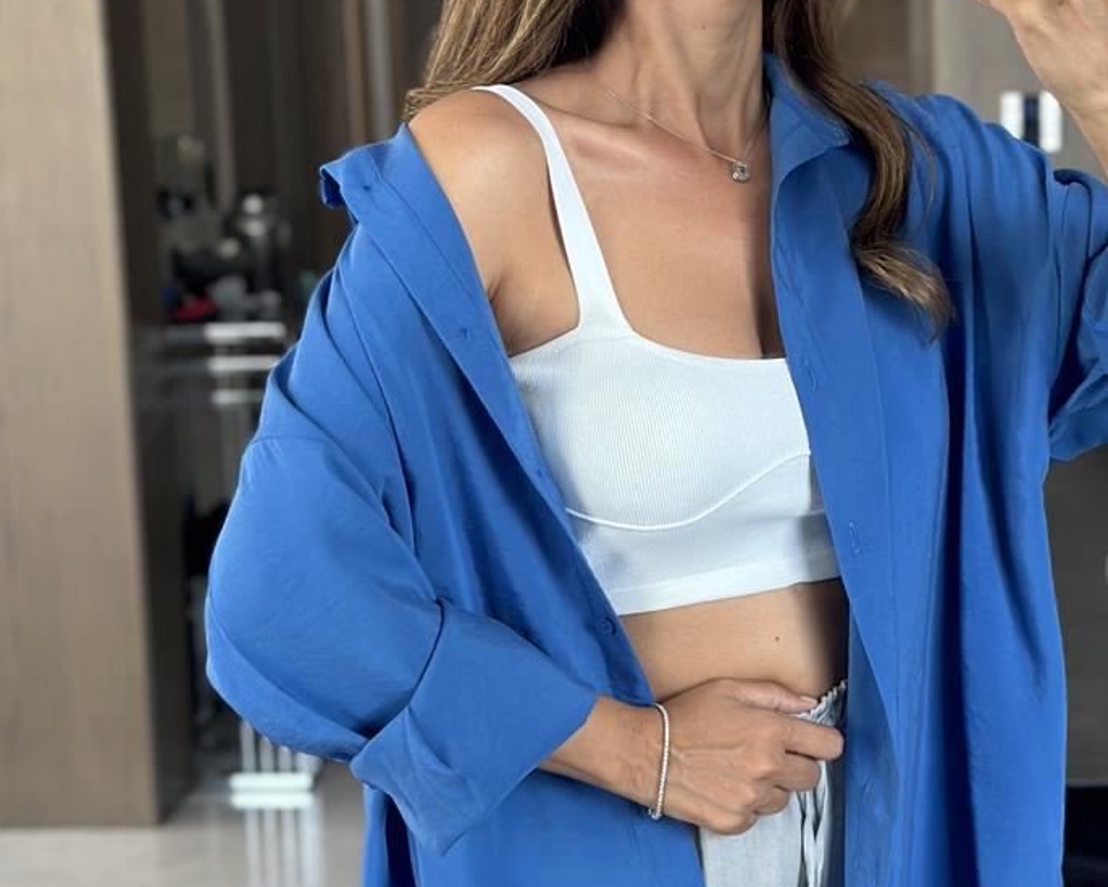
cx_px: 727
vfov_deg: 16.9
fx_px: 2985
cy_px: 460
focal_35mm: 91
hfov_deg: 21.0
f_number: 1.78
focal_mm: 6.86
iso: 125
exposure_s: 1/60
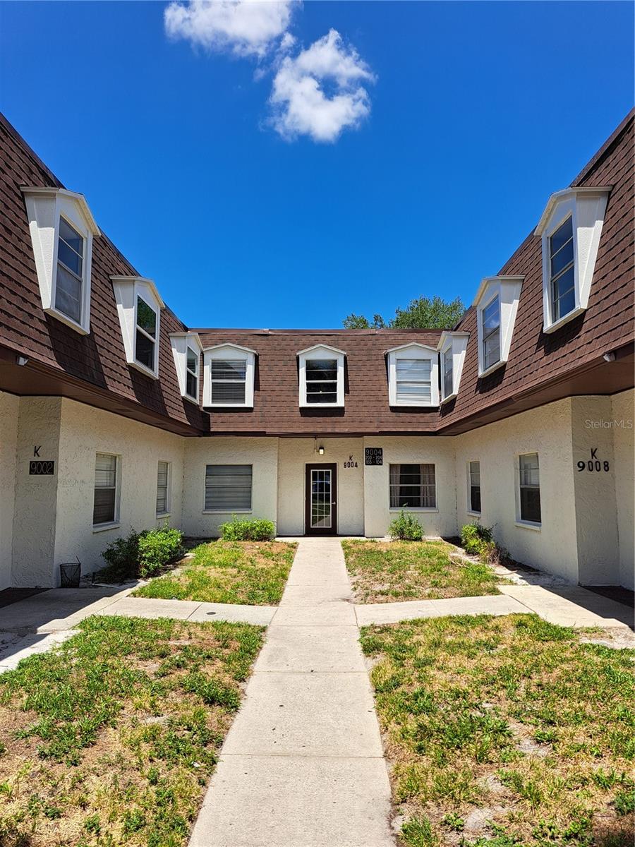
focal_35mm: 24
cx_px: 318
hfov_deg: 56.8
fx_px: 587
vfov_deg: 71.6
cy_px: 424
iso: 50
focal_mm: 5.23
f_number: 1.8
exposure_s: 1/1513
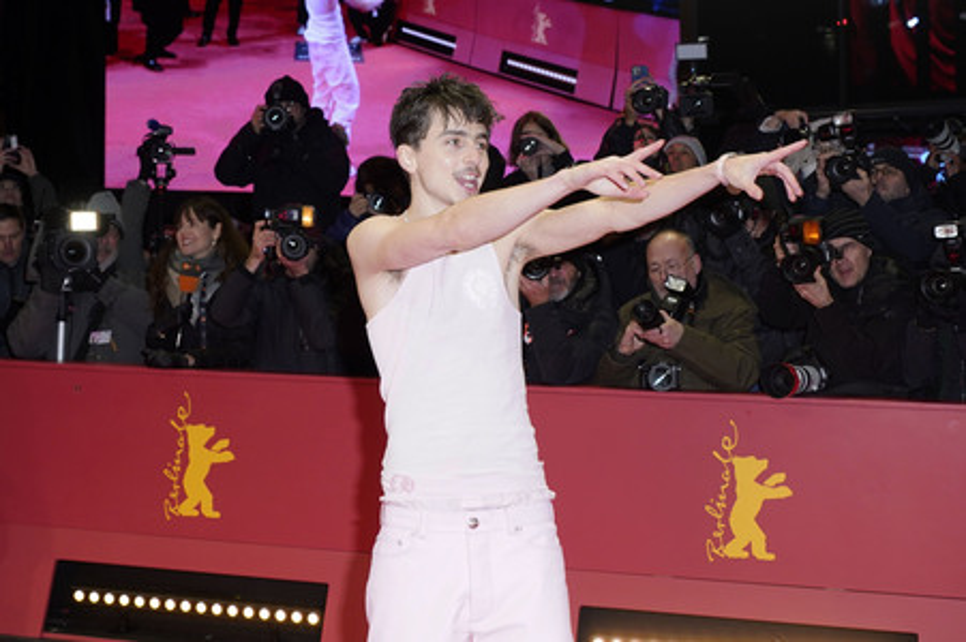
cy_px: 321
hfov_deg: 43.6
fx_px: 1207
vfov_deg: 29.8
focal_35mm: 45
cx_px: 483
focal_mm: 45
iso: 800
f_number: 5.6
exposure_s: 1/160
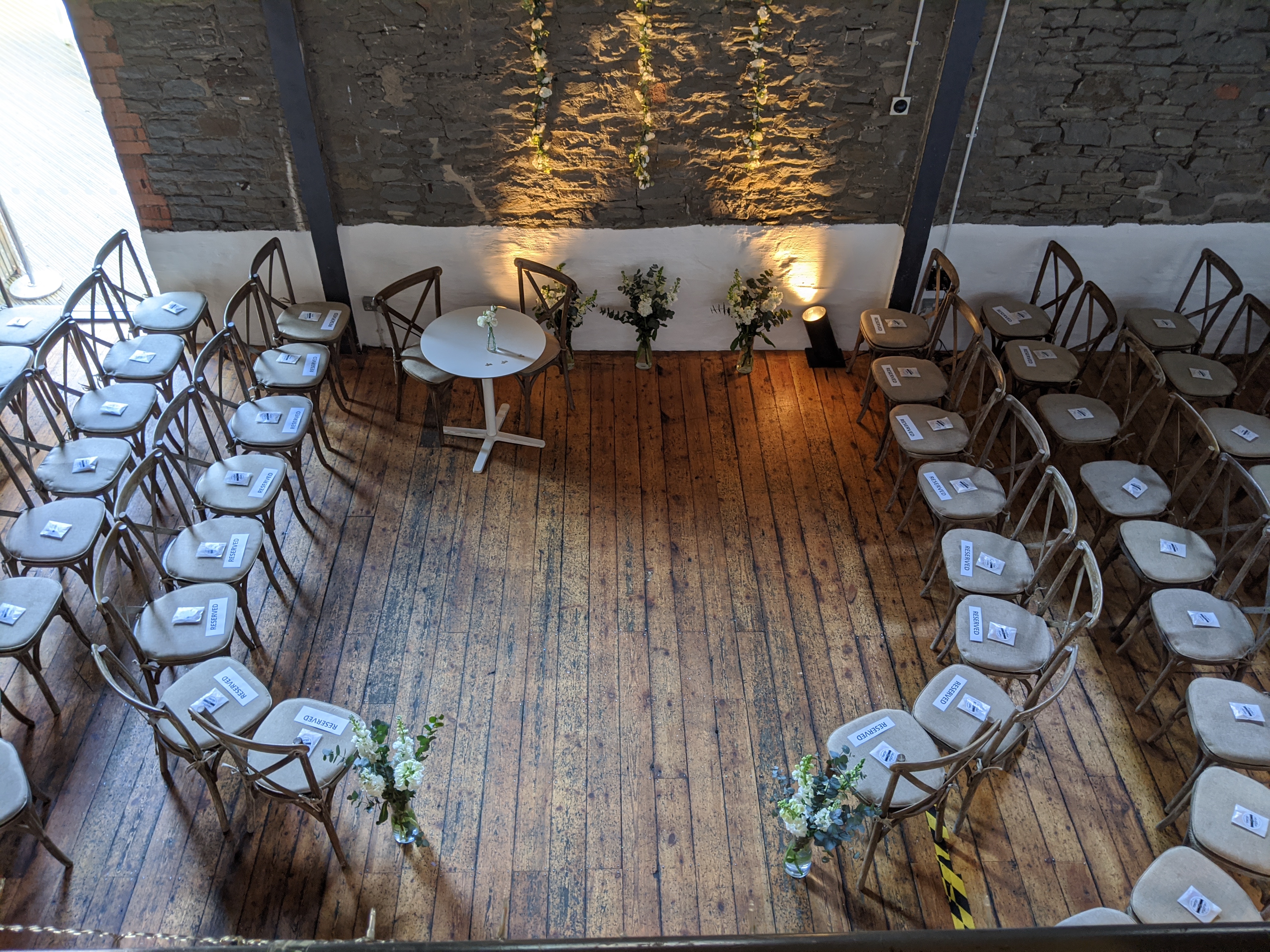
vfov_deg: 51.4
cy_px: 476
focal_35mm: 27
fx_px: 991
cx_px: 635
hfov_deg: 65.3
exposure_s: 1/25
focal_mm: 4.44
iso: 56
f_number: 1.8
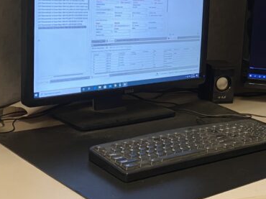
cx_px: 231
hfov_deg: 26.3
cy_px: 75
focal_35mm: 72
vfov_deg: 20.4
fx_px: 553
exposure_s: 1/60
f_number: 1.8
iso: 200
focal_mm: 4.25
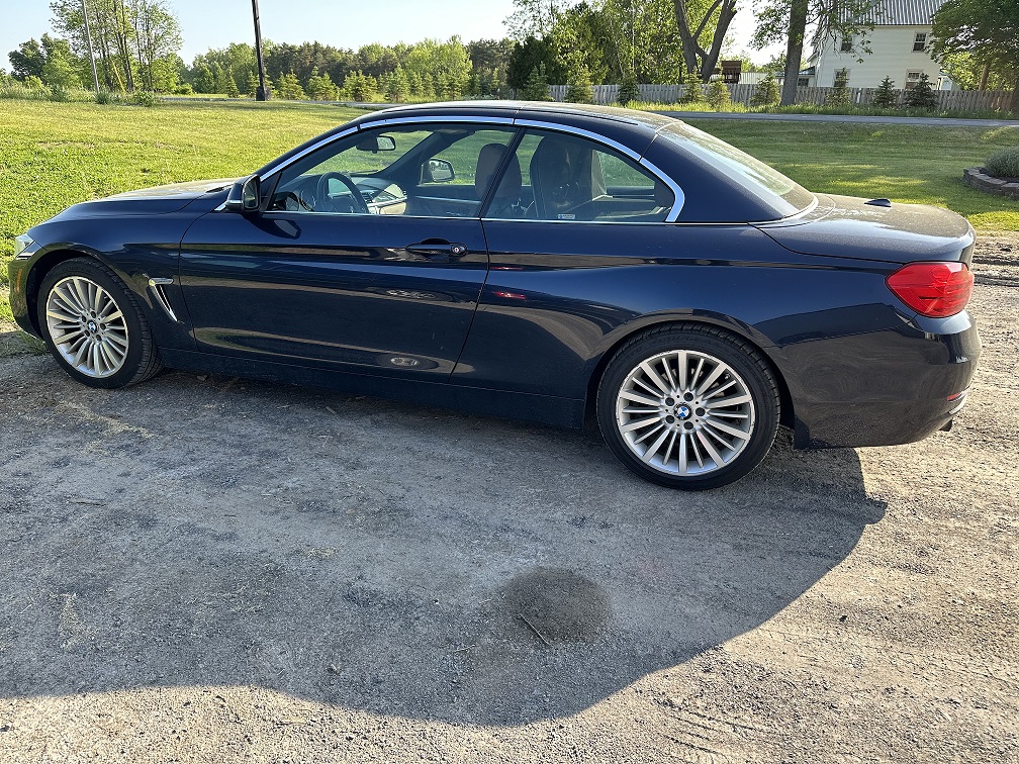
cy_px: 382
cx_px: 510
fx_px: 706
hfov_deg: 71.6
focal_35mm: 24
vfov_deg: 56.8
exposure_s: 1/767
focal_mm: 6.86
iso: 80
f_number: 1.78
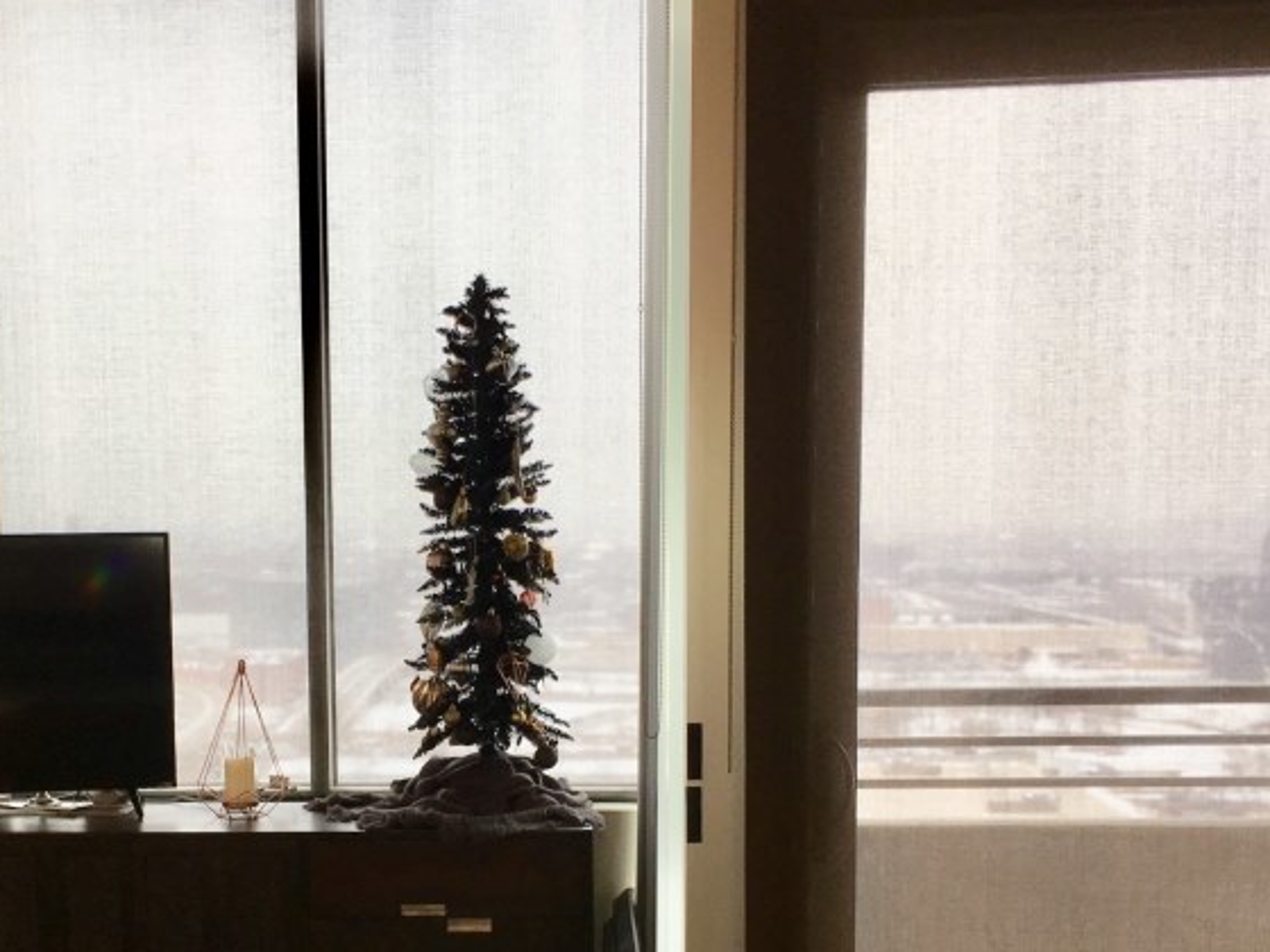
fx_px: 1944
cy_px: 737
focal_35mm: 53
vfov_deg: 27.1
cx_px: 401
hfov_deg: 35.7
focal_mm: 4.15
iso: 32
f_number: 2.2
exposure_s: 1/40
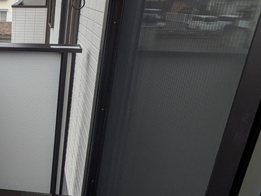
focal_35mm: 40
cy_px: 97
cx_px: -14
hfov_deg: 39.7
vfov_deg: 36.0
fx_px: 302
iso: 50
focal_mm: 1.83
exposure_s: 1/335
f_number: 2.2
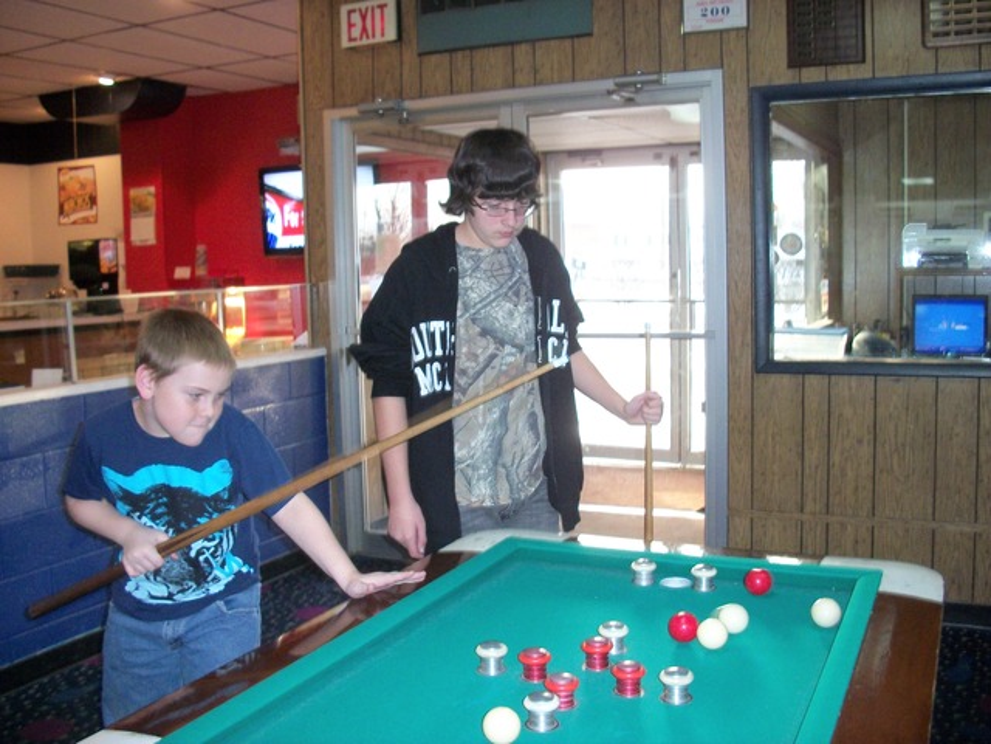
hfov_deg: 52.6
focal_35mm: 35
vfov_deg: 40.7
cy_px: 372
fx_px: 1002
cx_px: 496
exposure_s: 1/30
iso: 250
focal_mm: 6.3
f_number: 3.1
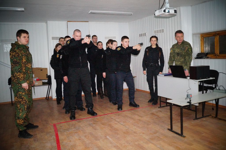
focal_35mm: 30
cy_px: 75
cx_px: 113
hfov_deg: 61.9
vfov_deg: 43.6
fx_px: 188
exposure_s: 1/5
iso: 3200
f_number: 16
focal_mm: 20
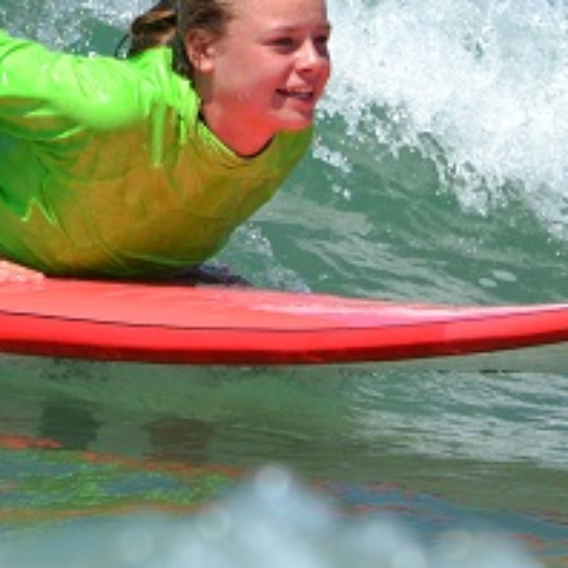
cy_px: 0
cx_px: -109
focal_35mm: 1016
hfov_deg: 1.7
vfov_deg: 1.7
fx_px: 18861
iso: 400
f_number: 5.6
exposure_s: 1/2000
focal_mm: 210
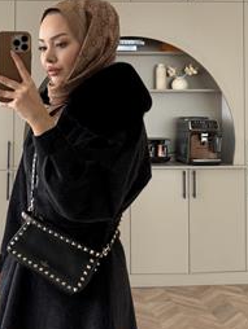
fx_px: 372
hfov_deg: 36.0
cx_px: 62
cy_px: 159
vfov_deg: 47.8
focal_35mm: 39
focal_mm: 6.76
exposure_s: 1/121
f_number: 1.78
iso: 125
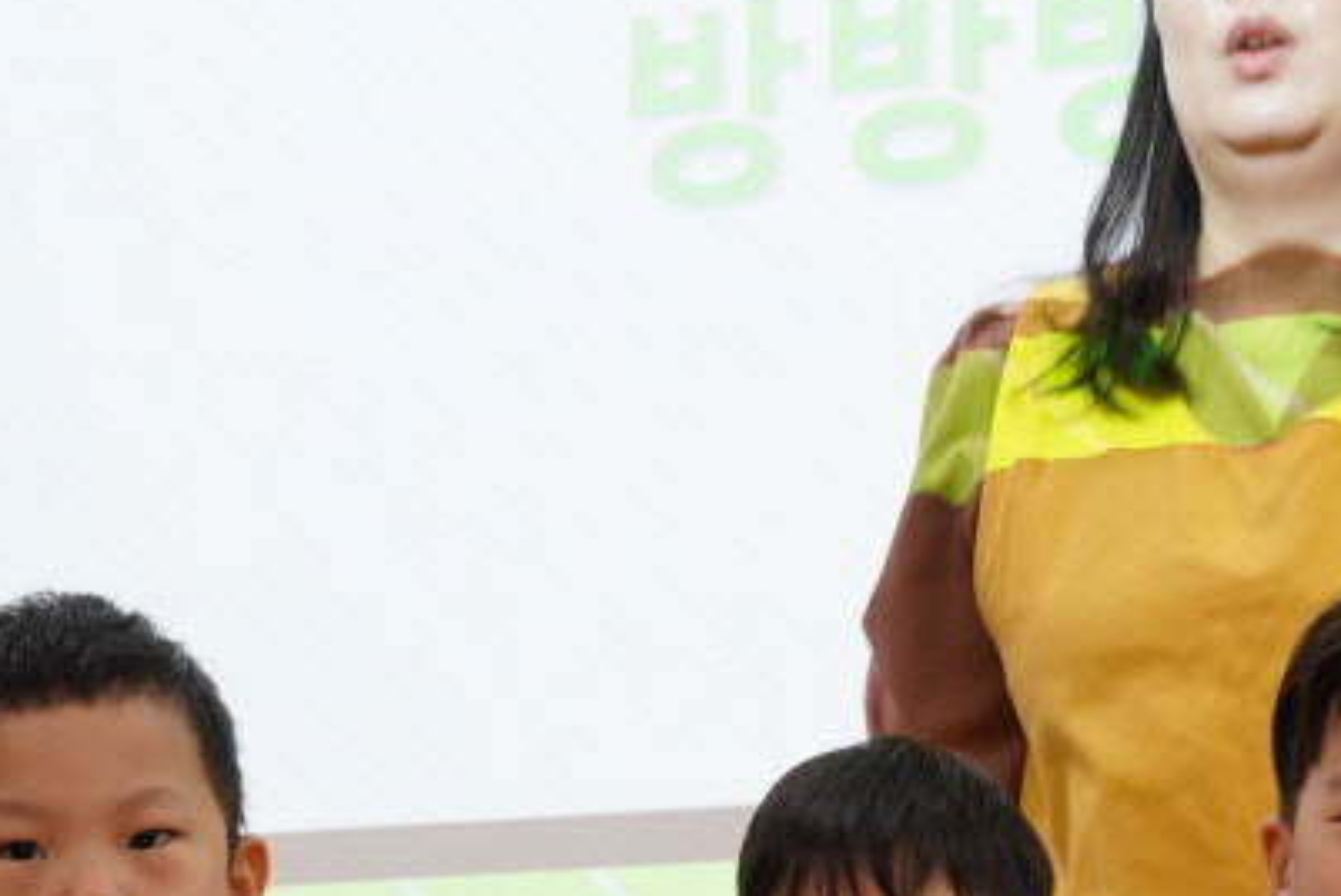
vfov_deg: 8.3
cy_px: 1265
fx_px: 6039
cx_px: 659
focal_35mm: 162
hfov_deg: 12.7
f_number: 5.6
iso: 500
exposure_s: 1/40
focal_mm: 50
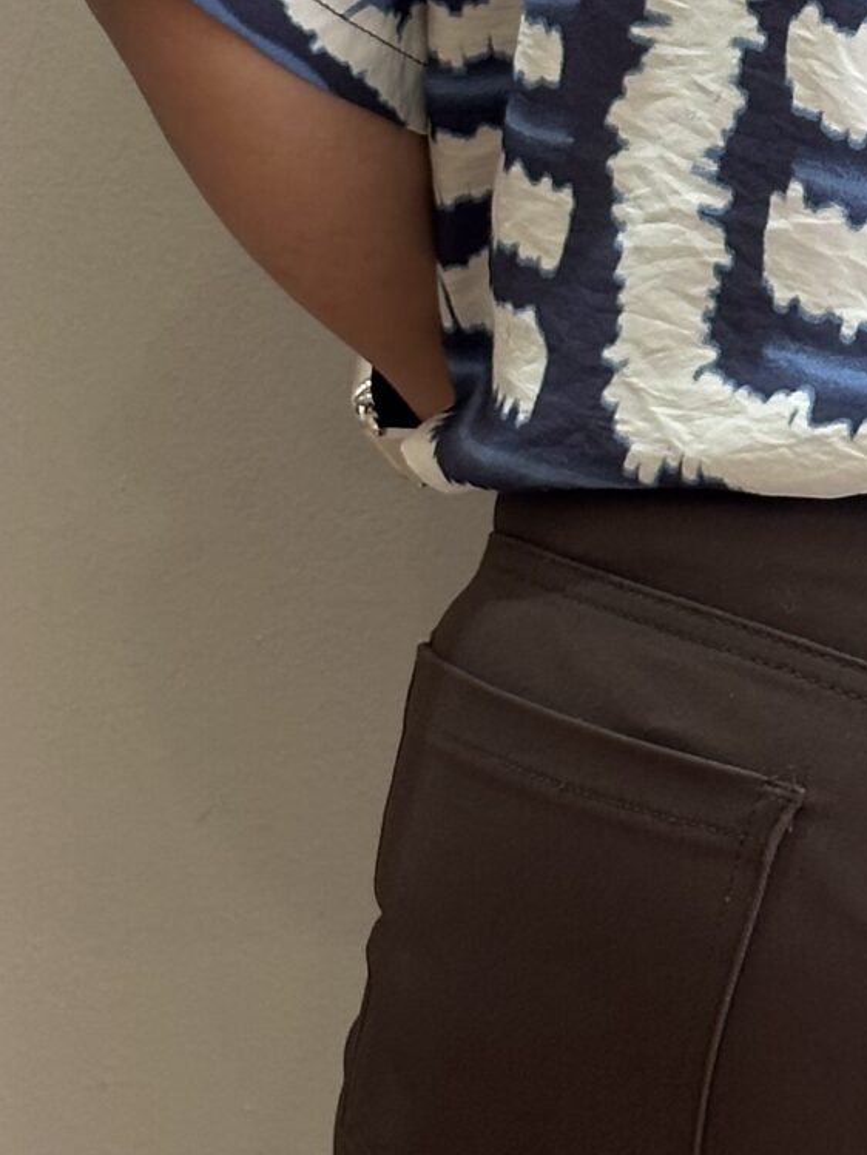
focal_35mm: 164
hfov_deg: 8.9
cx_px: 1074
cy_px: -125
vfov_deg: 11.9
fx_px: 5475
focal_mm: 6.86
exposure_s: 1/151
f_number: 1.78
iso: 64
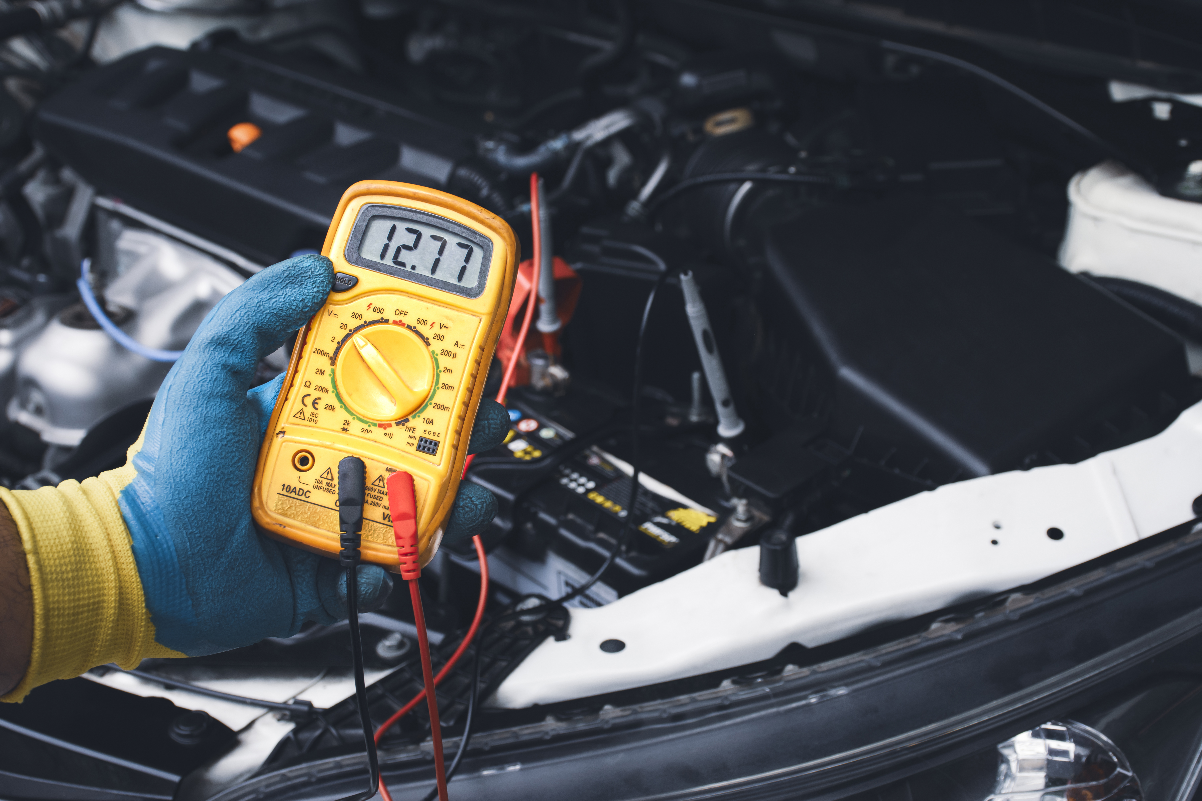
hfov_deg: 31.9
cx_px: 601
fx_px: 2103
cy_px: 400
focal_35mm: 63
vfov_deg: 21.6
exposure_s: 1/50
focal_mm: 42
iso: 400
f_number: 7.1
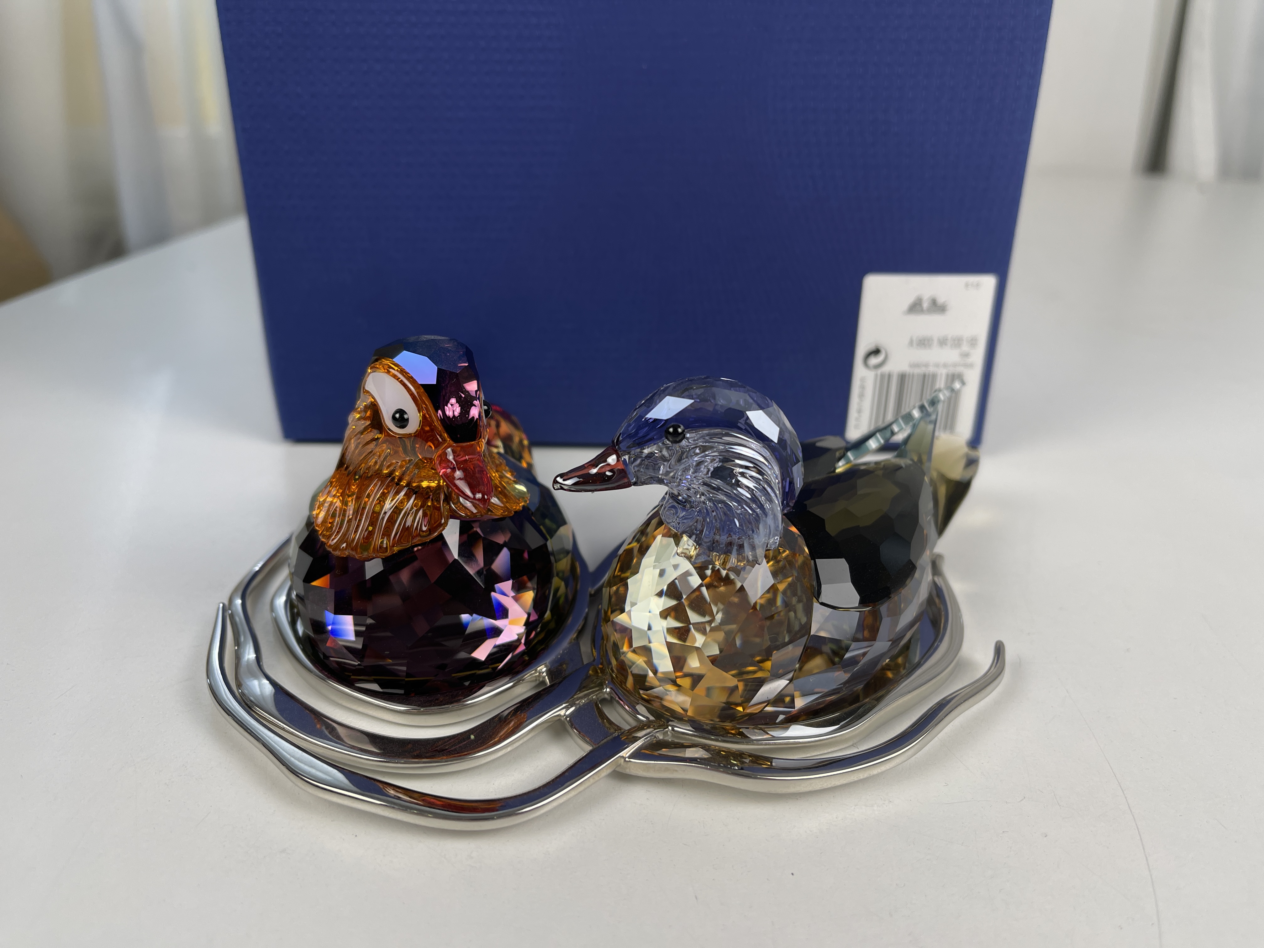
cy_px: 474
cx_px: 632
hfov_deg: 69.4
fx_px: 913
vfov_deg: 54.9
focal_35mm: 25
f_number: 1.6
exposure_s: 1/100
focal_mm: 5.1
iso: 32
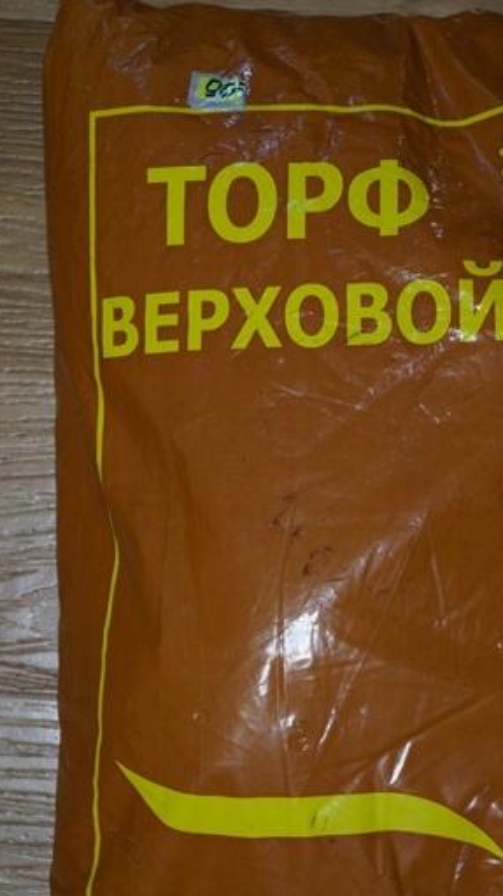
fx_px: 1401
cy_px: 461
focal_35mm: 59
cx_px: 360
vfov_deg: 35.5
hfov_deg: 20.2
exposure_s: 1/60
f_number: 3.5
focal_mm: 30
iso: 1000
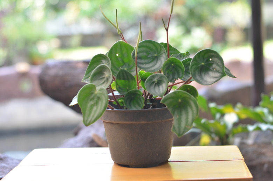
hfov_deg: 27.1
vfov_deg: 18.1
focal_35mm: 75
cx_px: 136
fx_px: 567
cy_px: 90
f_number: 2.8
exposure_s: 1/250
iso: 560
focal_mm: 50
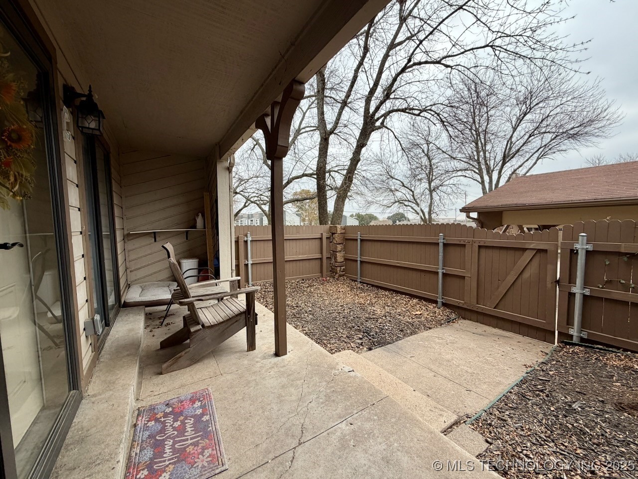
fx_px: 258
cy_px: 240
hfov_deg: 102.1
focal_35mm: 14
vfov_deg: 85.7
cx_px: 319
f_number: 2.2
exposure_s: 1/502
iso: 50
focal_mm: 2.22
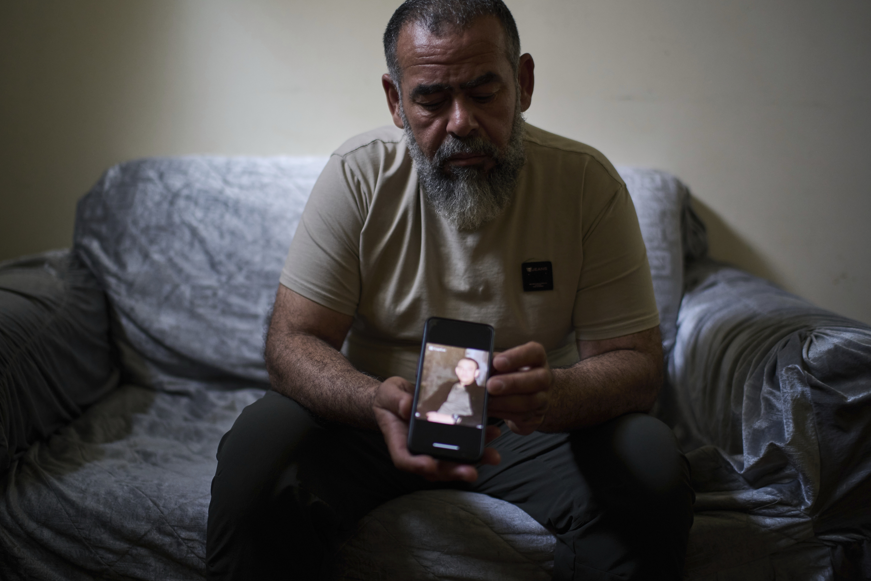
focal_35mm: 40
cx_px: 441
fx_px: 968
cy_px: 251
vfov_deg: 33.4
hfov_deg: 48.5
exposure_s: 1/250
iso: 800
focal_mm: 35
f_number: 1.4
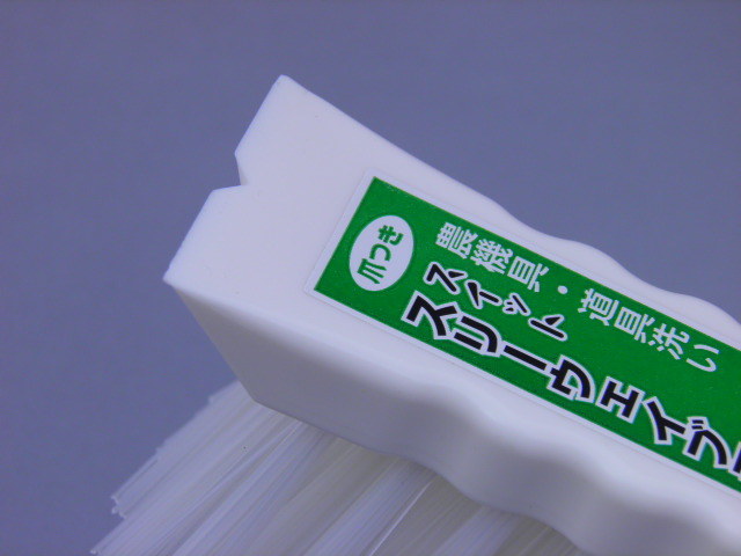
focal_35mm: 162
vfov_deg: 9.2
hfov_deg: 12.2
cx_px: 370
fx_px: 3468
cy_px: 278
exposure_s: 1/125
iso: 50
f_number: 4.6
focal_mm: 29.2
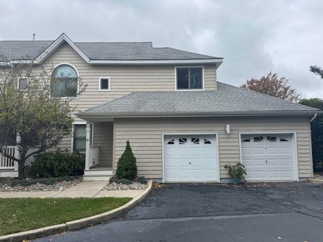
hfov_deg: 71.6
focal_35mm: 24
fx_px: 224
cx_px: 162
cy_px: 121
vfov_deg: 56.8
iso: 80
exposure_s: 1/1597
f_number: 1.78
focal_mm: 6.76
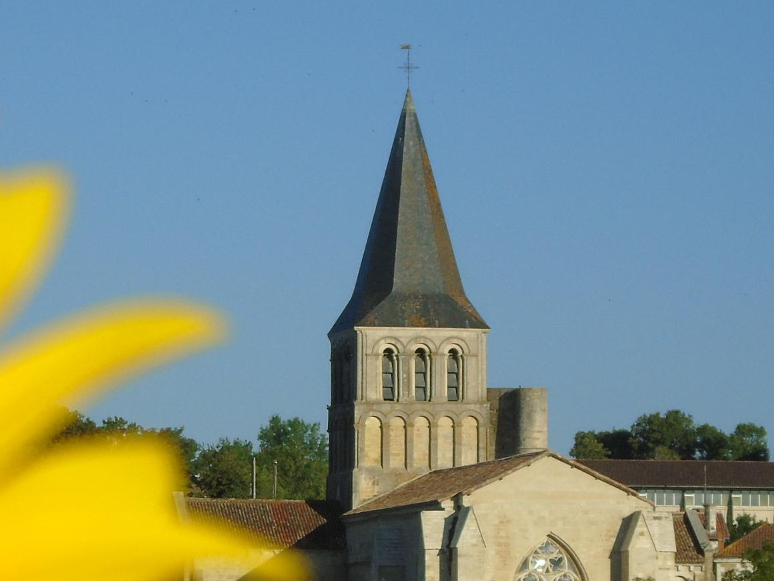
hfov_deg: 6.3
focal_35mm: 313
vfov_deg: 4.7
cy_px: 520
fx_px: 6999
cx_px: 251
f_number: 4.7
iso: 80
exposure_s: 1/800
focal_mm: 25
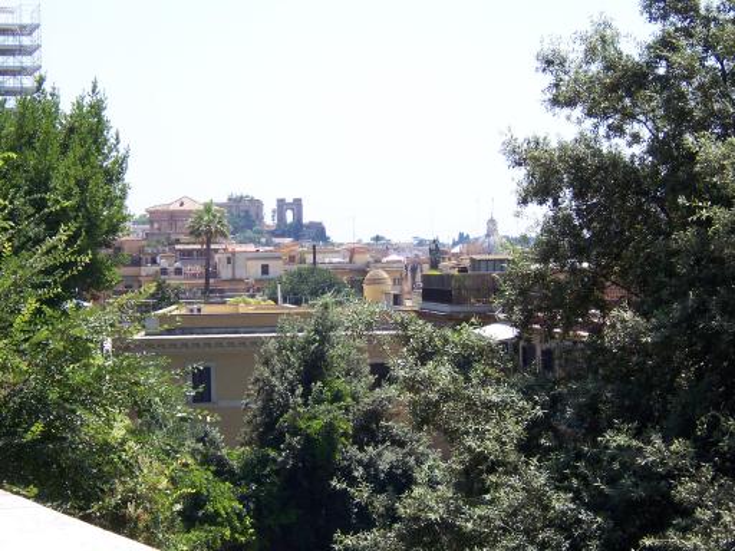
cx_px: 368
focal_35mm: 100
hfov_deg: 19.6
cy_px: 276
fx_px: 2123
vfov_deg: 14.8
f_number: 4.9
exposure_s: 1/250
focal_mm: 16.6
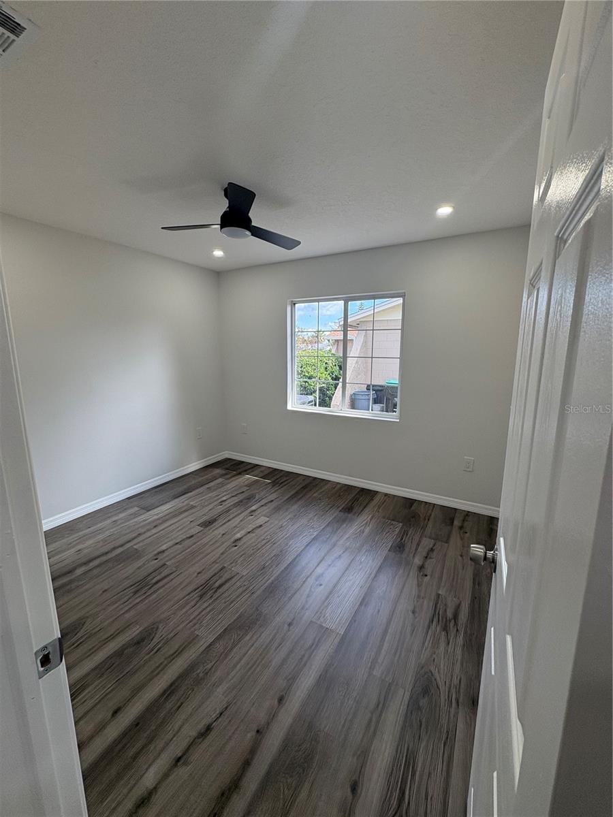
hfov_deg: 85.7
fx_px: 331
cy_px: 408
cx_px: 306
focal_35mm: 14
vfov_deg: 102.1
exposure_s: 1/168
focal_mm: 2.22
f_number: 2.2
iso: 64
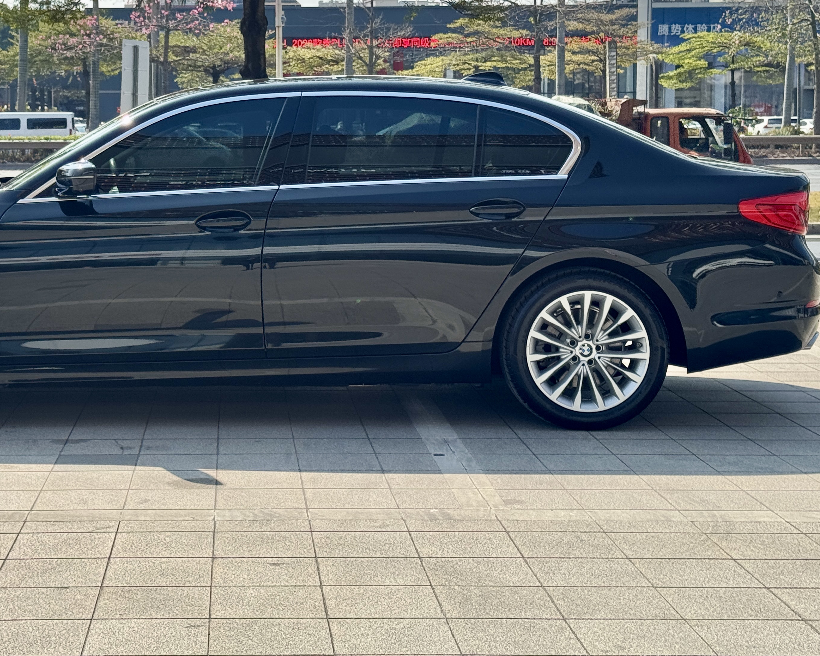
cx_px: 236
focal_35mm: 69
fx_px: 1674
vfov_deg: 22.1
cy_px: 210
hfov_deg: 27.3
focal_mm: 6.76
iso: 64
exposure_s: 1/2959
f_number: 1.78
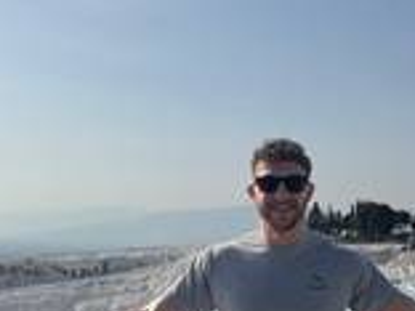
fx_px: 887
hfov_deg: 26.0
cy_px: 298
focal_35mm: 74
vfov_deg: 19.4
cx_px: 317
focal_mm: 6.76
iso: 80
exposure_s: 1/12346
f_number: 1.78
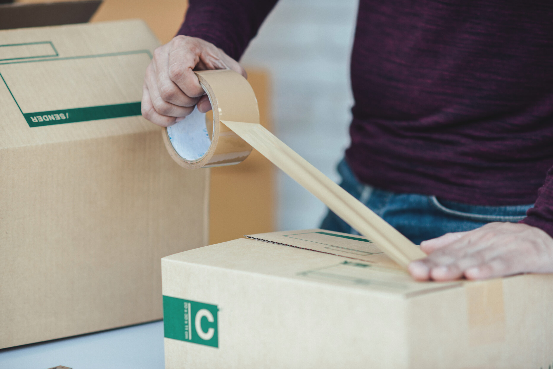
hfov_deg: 15.2
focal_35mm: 135
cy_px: 184
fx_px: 2074
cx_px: 276
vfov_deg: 10.2
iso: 100
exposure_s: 1/200
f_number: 2.8
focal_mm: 135
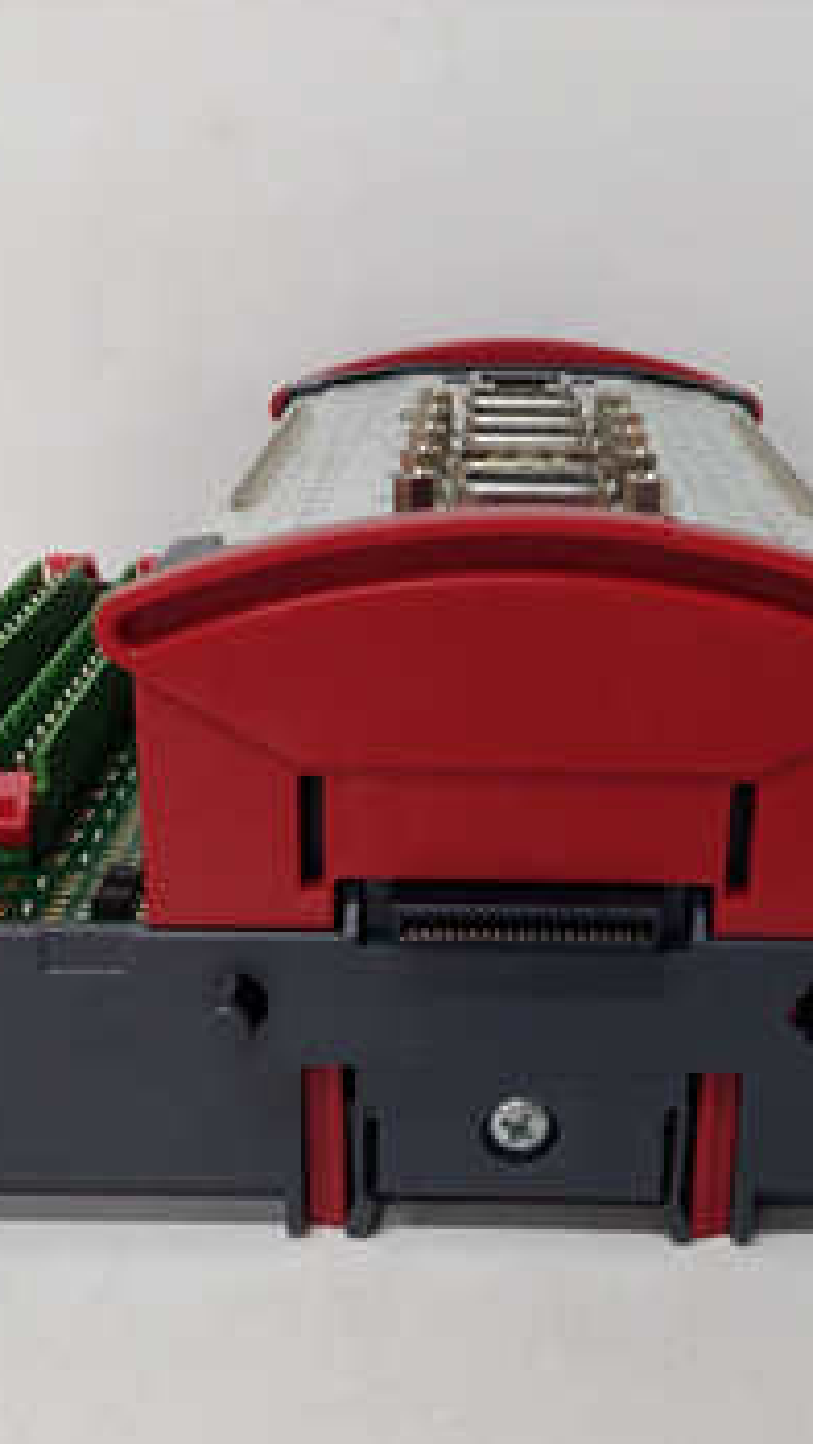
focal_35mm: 42
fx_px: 1609
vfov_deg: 48.3
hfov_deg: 28.3
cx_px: 508
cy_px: 757
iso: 238
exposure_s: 1/33
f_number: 2
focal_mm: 3.79
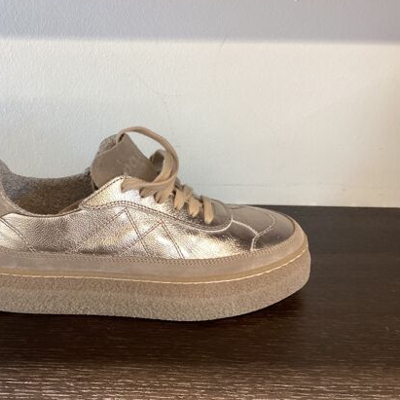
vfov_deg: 41.9
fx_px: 523
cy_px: 206
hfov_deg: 41.5
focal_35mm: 40
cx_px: 142
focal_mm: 3.3
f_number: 2.4
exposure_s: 1/50
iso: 125
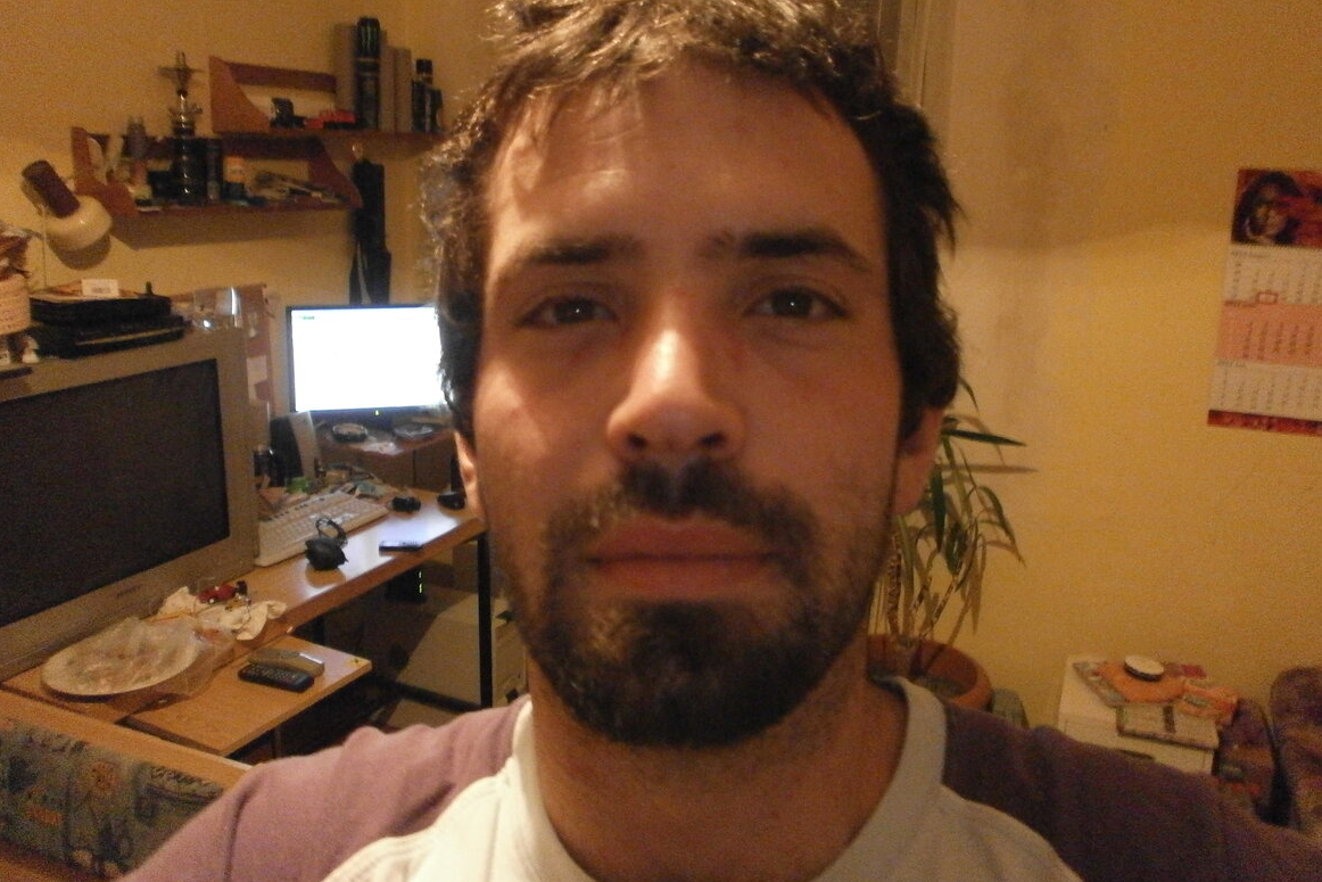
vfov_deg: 44.9
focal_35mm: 29
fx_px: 1065
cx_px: 678
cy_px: 397
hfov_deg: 63.6
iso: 800
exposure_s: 1/8
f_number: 2.9
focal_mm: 4.8
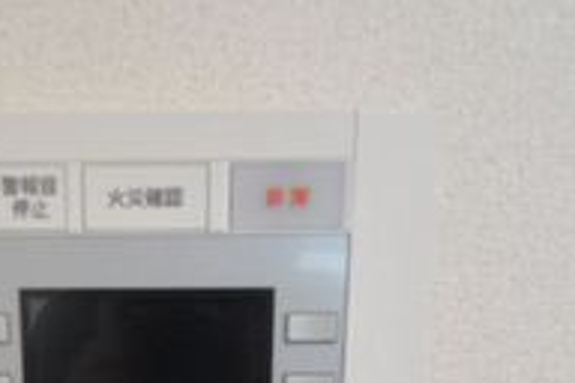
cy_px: 467
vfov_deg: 28.7
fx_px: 639
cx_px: 171
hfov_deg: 47.3
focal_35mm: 40
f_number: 4.5
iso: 800
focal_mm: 8
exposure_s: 1/80
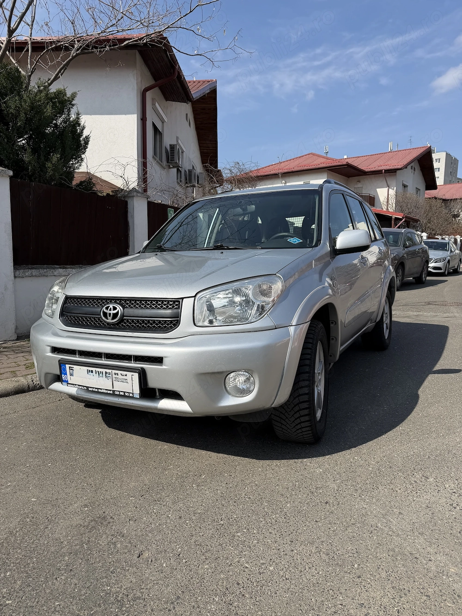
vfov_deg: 71.6
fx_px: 427
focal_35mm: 24
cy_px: 308
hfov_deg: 56.8
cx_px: 231
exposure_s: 1/5714
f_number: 1.78
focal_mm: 6.76
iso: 80
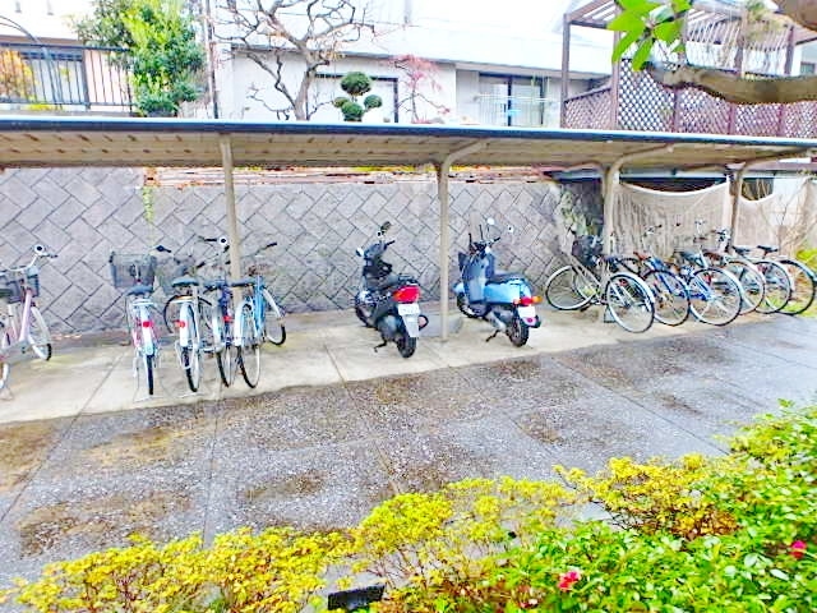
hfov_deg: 79.0
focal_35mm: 21
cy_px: 306
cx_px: 408
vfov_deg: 63.4
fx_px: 496
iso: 200
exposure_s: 1/60
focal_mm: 3.7
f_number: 3.5
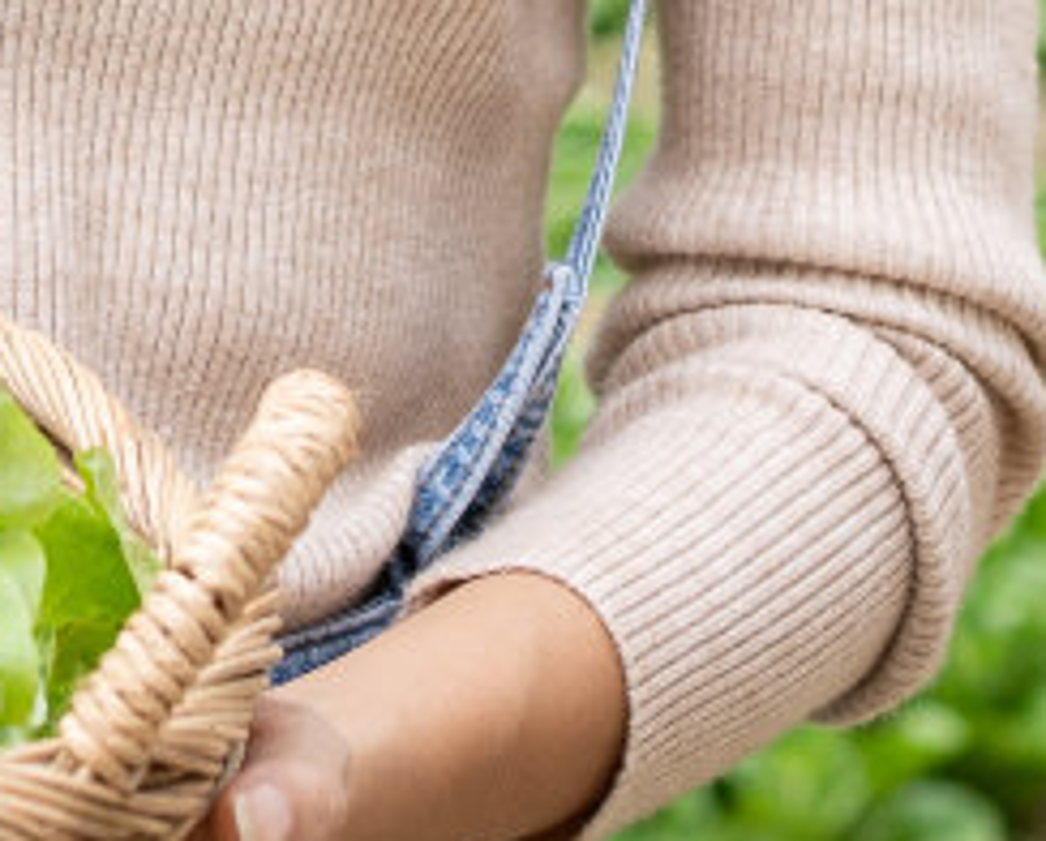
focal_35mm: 215
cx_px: 4
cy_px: -766
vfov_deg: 7.0
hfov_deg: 8.9
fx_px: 6667
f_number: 4
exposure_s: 1/400
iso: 320
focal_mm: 35
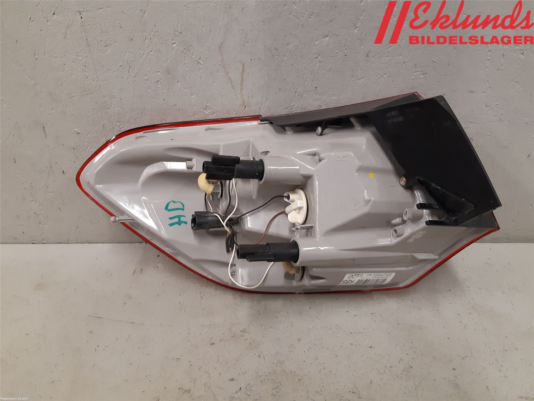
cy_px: 200
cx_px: 267
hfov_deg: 67.3
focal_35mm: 26
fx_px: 401
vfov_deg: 53.1
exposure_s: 1/50
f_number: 1.7
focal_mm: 3.93
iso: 160
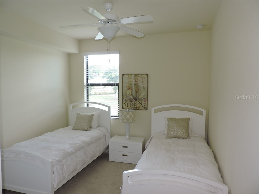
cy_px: 97
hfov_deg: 71.6
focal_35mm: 24
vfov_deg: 56.8
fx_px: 180
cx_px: 130
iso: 160
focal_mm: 4.3
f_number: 3
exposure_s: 1/40
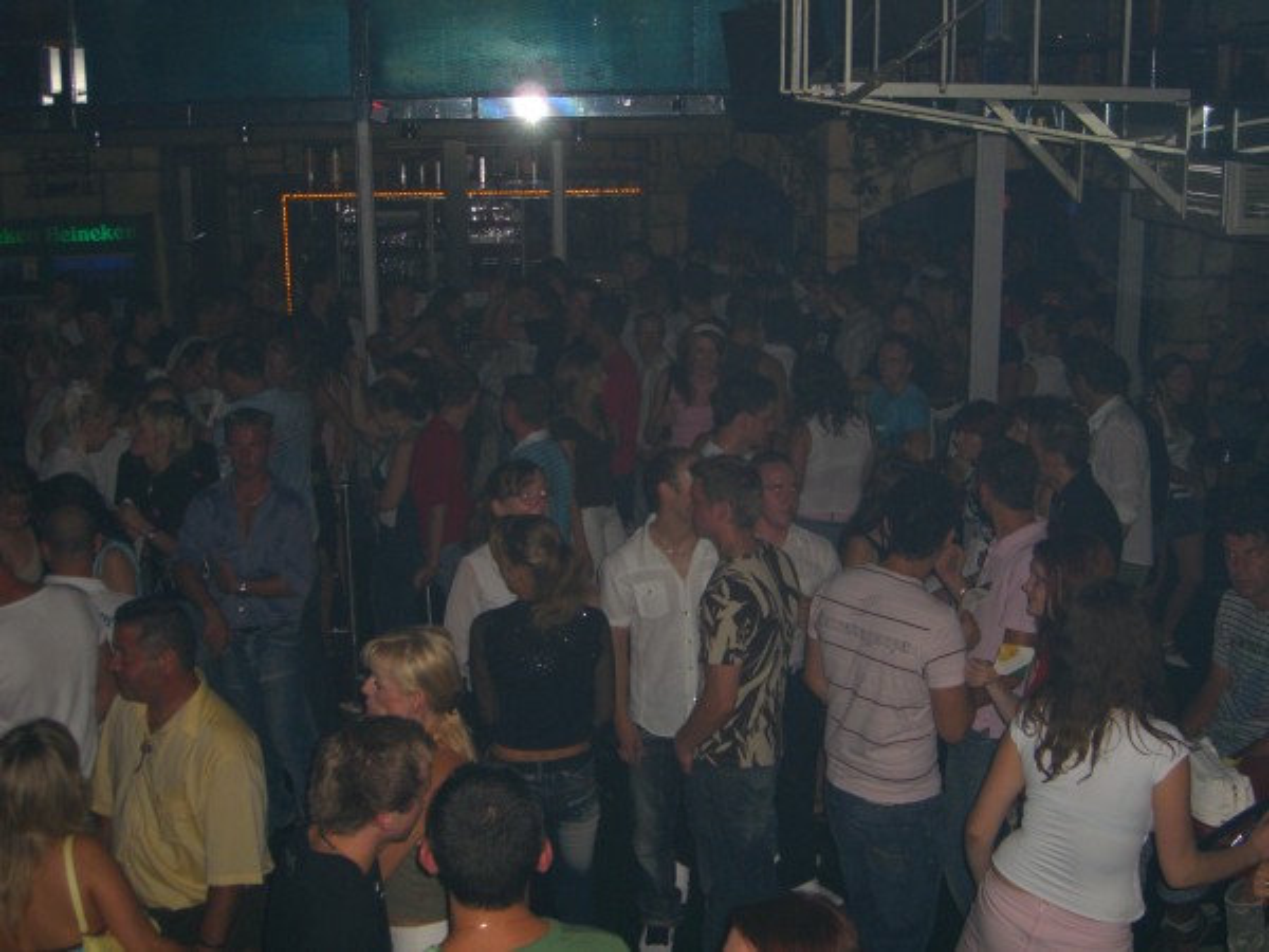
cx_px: 634
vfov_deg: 31.5
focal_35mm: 46
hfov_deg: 41.2
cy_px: 476
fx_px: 1686
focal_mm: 9.5
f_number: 3.1
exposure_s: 1/60
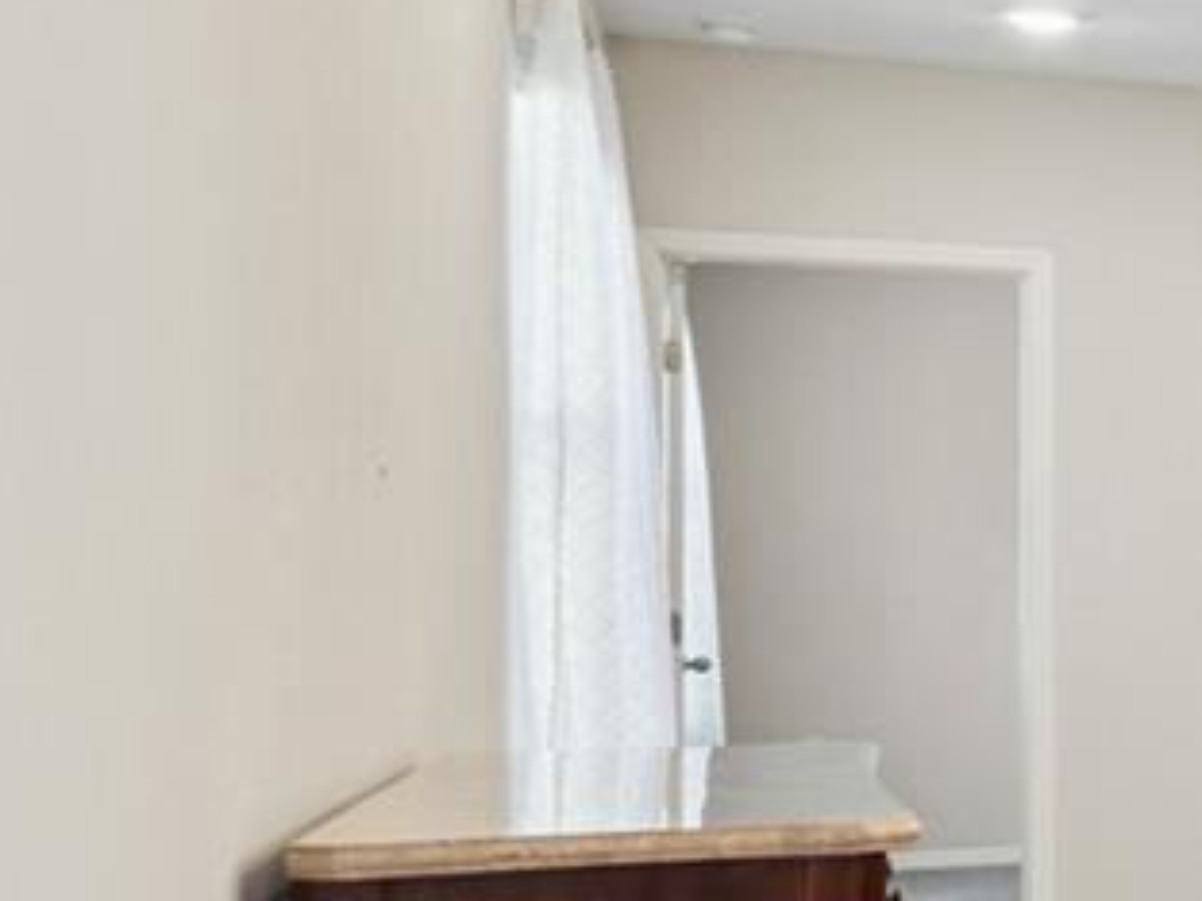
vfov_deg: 19.9
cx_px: 2797
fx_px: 2570
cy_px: 551
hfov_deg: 15.6
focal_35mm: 74
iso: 200
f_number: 8
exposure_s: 1/4
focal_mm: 10
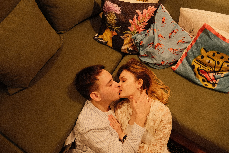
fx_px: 159
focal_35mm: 25
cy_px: 78
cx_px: 112
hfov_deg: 71.5
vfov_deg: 51.3
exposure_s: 1/25
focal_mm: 16
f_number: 2.8
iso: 800
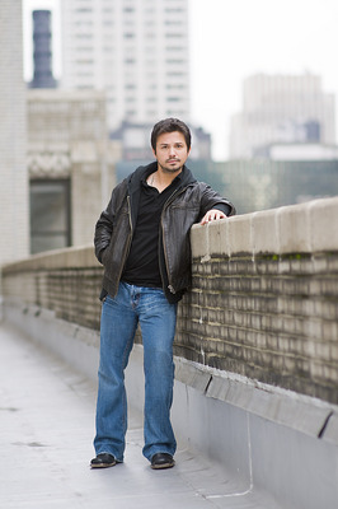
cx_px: 169
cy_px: 254
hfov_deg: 10.7
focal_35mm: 128
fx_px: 1799
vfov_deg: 16.1
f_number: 2
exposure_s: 1/200
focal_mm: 85
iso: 200
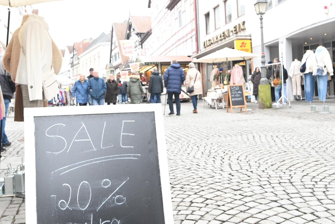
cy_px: 112
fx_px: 335
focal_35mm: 36
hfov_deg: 53.1
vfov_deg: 36.9
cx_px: 168
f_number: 6.3
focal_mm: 24
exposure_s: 1/100
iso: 1000
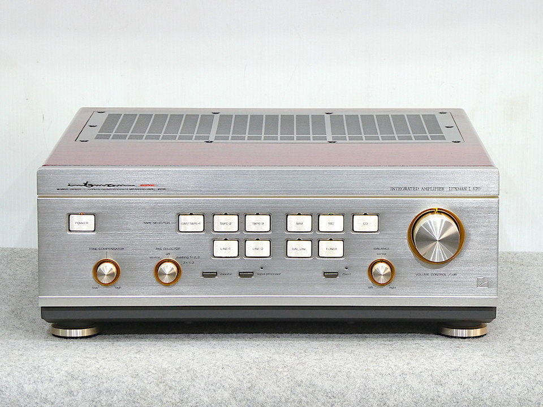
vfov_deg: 10.4
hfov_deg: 13.8
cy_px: 204
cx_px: 272
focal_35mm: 143
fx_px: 2243
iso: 200
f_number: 5.4
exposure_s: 1/8
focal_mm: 25.6
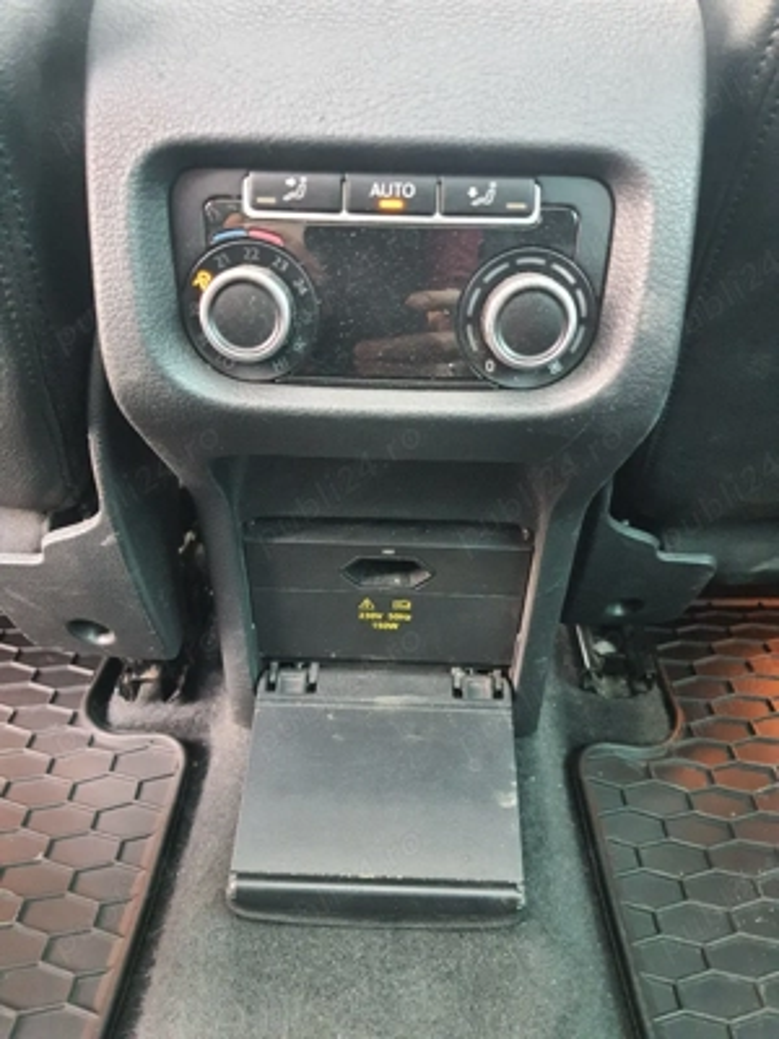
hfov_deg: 53.1
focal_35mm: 26
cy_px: 520
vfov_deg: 67.3
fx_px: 780
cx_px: 390
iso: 640
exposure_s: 1/50
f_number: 1.7
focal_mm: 4.32
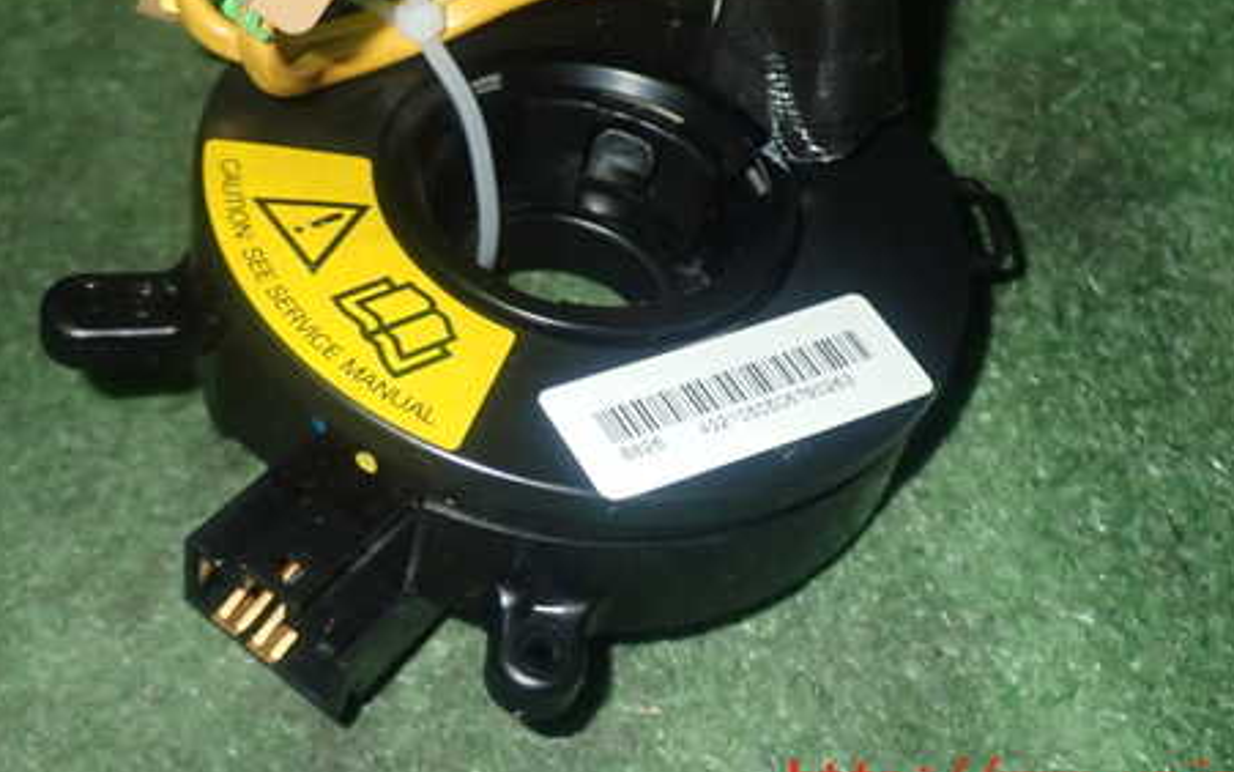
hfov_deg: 33.0
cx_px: 586
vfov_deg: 20.8
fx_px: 2085
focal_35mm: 62
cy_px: 205
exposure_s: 1/40
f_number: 9
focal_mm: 7.84
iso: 640
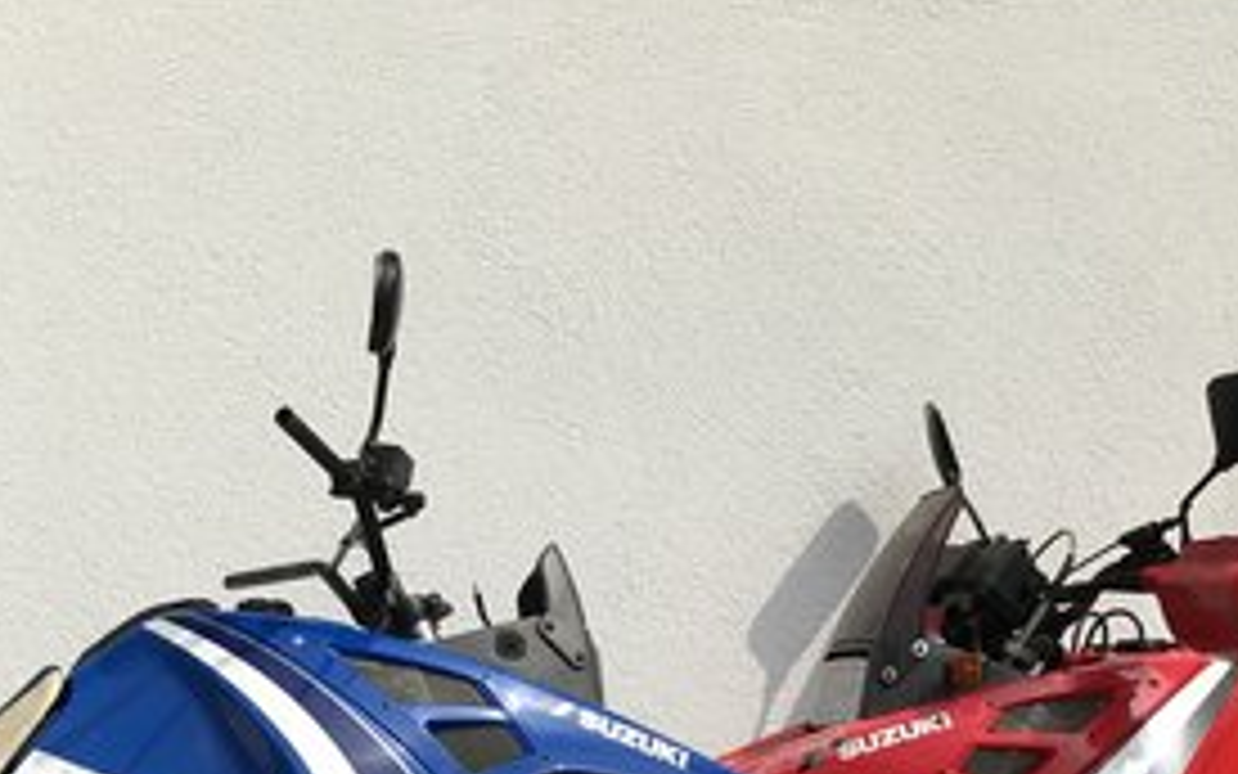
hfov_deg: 29.8
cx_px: 549
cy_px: 882
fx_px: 2329
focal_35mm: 69
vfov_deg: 18.1
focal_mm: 3.99
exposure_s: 1/3195
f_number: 1.8
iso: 20
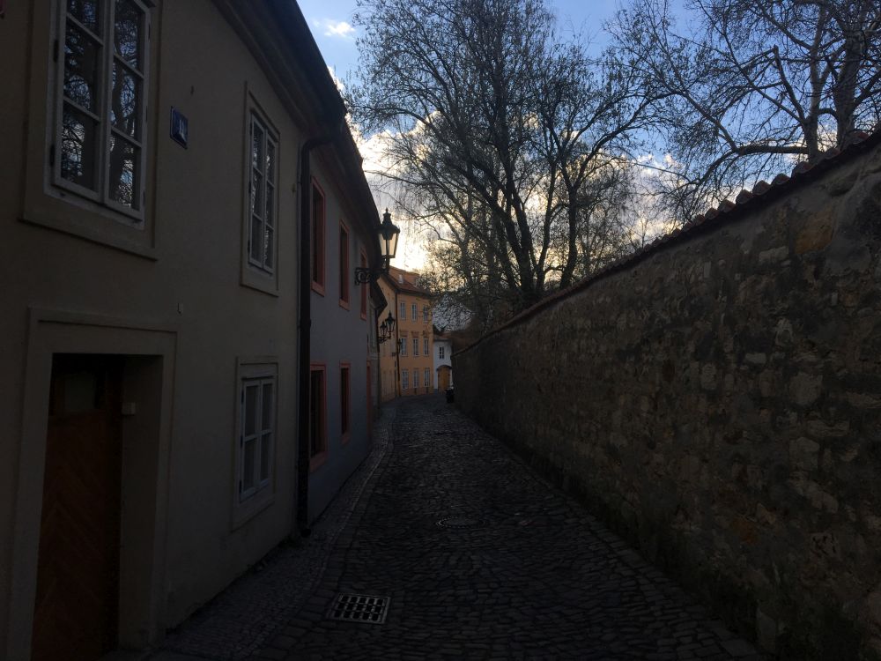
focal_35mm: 29
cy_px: 330
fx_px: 738
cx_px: 440
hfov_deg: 61.7
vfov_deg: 48.2
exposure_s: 1/1012
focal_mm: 4.15
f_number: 2.2
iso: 25
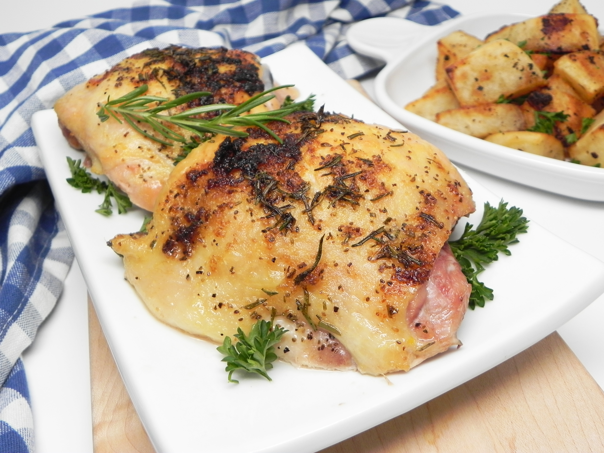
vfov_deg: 38.7
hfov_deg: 50.1
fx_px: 646
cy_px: 226
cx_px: 302
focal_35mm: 37
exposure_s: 1/33
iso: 160
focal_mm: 6.6
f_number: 3.2
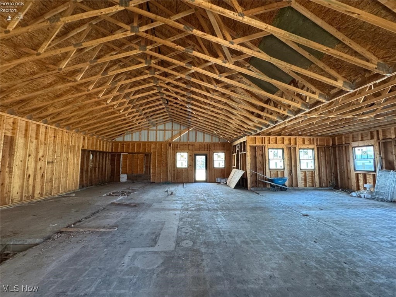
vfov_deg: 85.7
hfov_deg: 102.1
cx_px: 198
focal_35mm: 14
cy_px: 148
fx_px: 160
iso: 400
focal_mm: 2.22
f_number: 2.2
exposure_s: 1/60
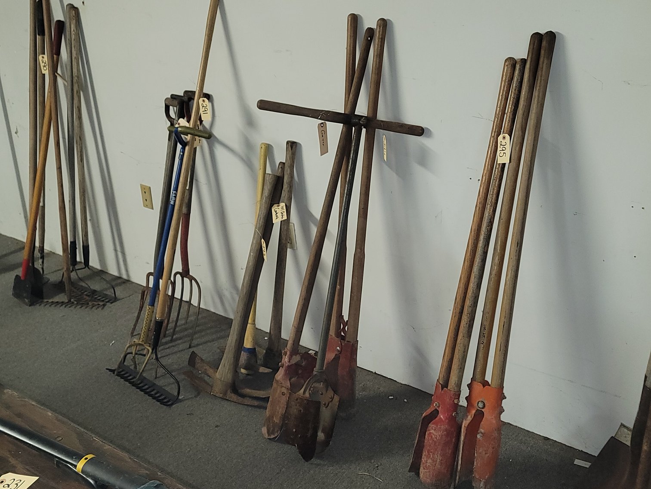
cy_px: 244
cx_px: 326
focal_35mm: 25
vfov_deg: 54.9
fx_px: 470
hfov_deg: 69.4
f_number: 1.8
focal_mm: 7
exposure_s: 1/24
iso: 125
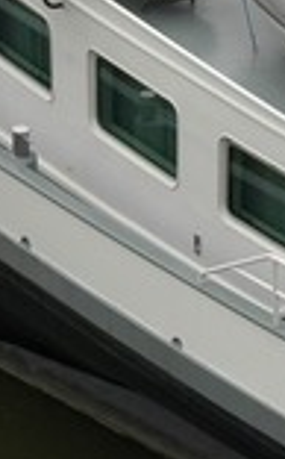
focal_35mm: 267
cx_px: 704
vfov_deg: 7.9
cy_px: 206
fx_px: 3326
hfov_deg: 4.8
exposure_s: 1/160
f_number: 9
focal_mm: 55
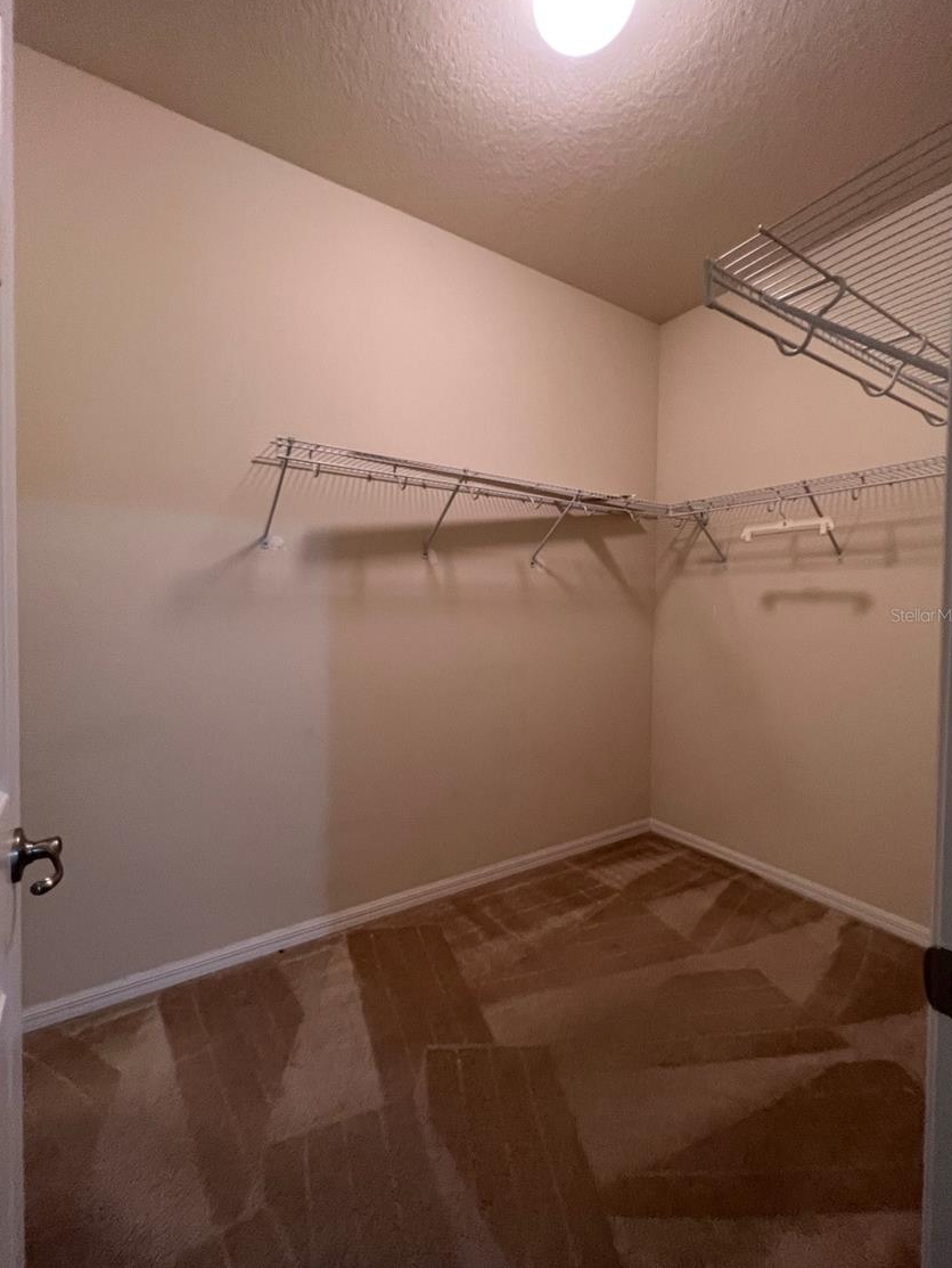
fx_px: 513
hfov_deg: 85.7
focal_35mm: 14
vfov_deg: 102.0
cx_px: 459
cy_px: 615
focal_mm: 1.57
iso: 250
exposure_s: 1/60
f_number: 1.8
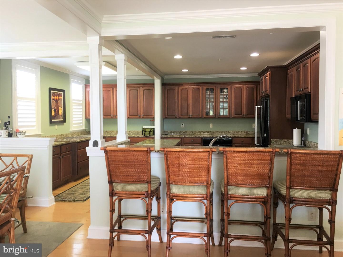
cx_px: 172
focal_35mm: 29
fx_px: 287
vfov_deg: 48.2
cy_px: 128
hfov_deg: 61.7
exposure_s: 1/15
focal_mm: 4.15
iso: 25
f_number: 2.2
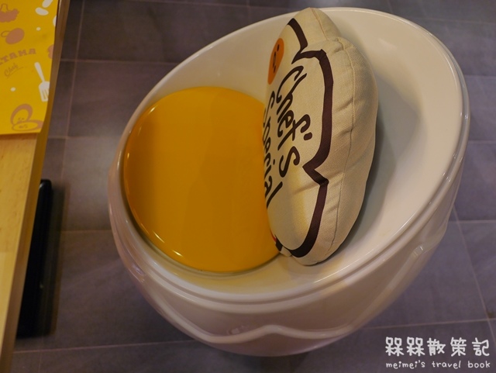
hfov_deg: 59.9
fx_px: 430
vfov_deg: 46.9
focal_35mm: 30
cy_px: 186
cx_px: 248
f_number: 1.7
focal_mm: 15
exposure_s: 1/50
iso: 200
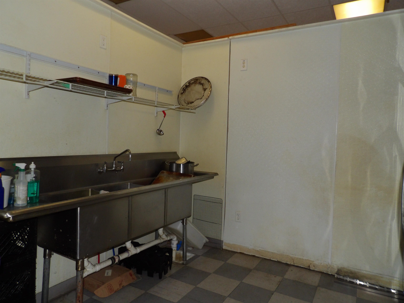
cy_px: 152
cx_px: 202
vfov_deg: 56.8
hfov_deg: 71.6
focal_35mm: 24
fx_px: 280
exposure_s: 1/33
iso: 200
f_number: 3.2
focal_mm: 4.3
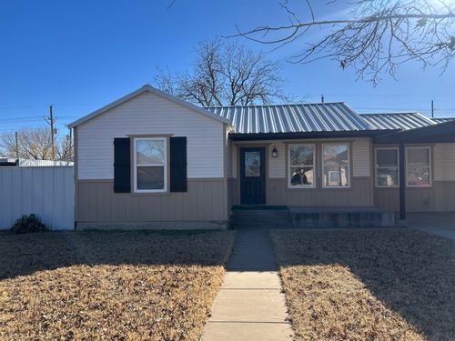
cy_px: 170
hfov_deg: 67.3
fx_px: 342
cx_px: 228
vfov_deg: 53.1
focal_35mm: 26
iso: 50
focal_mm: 5.7
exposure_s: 1/3704
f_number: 1.5
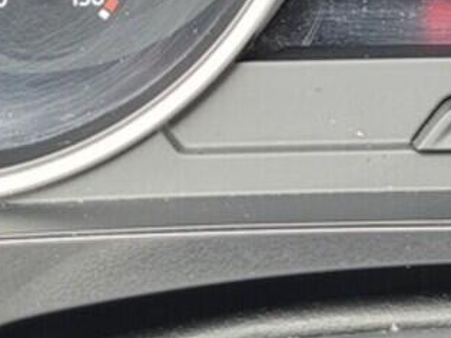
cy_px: -228
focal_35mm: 119
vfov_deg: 11.7
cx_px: 461
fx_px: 1550
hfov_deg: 16.2
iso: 200
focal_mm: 5.4
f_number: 1.8
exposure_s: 1/50
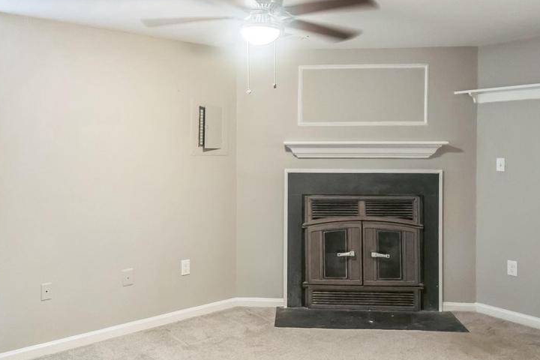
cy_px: 149
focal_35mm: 30
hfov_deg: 61.9
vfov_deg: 43.4
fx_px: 450
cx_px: 256
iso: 1250
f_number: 2.5
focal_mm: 15
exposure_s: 1/50
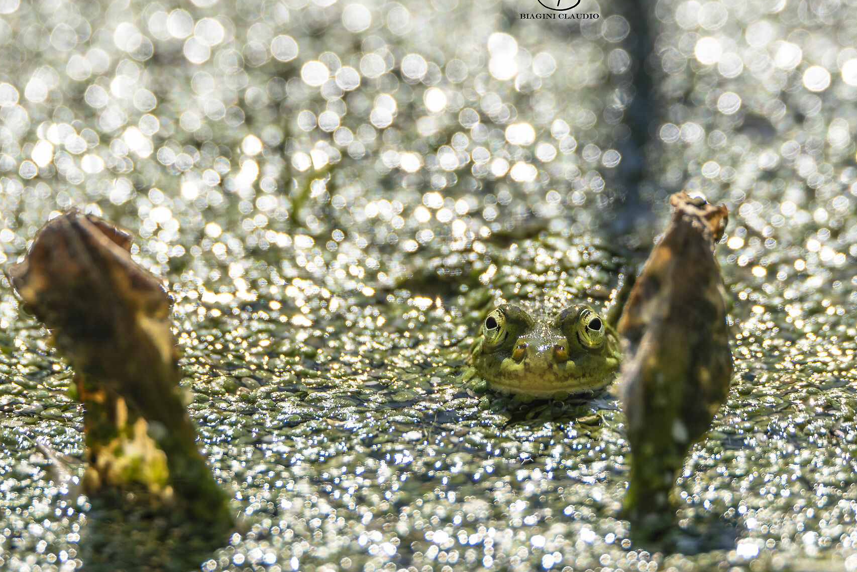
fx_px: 20099
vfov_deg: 1.6
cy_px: 366
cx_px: 543
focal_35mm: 844
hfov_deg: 2.4
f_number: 7.1
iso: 100
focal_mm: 600
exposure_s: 1/640
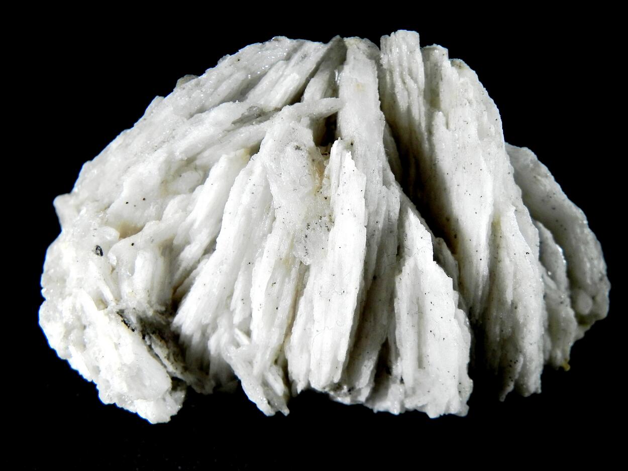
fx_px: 671
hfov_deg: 50.1
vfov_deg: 38.7
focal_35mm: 37
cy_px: 236
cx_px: 314
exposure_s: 1/266
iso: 160
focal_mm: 6.6
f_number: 3.2
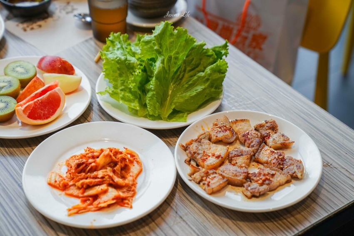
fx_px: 688
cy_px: 118
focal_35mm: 70
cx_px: 177
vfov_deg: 19.4
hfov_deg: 28.9
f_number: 3.5
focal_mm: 70
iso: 100
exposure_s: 1/100
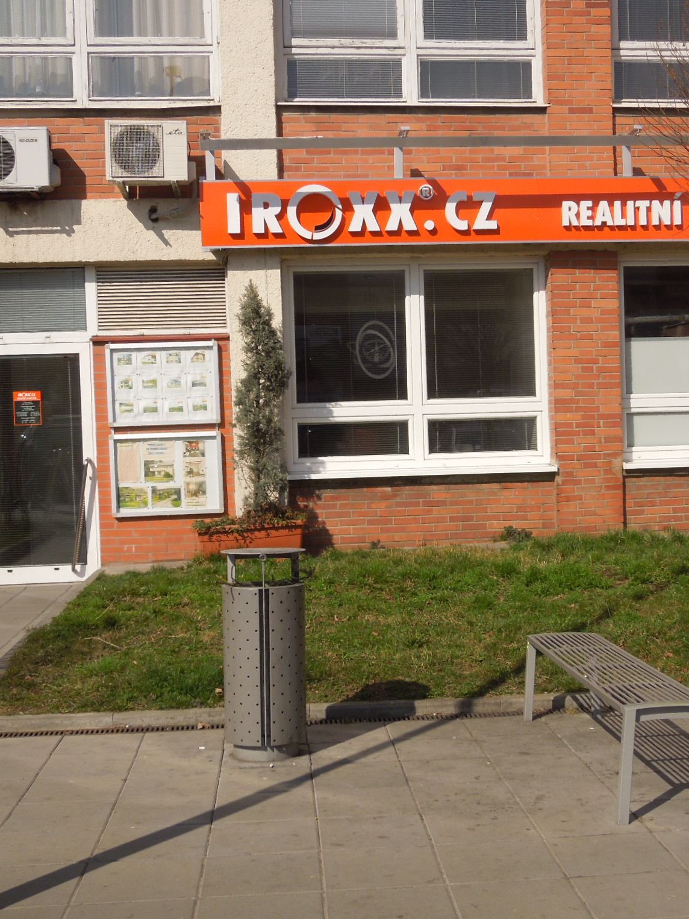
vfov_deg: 40.4
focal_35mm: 47
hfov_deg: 30.8
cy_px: 460
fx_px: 1247
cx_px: 432
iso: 100
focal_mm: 6.3
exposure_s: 1/400
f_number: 7.4
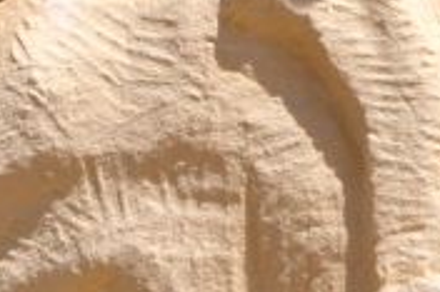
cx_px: 498
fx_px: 21332
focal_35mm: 1747
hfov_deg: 1.2
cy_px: -492
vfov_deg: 0.8
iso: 1000
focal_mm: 200
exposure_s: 1/2000
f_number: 11
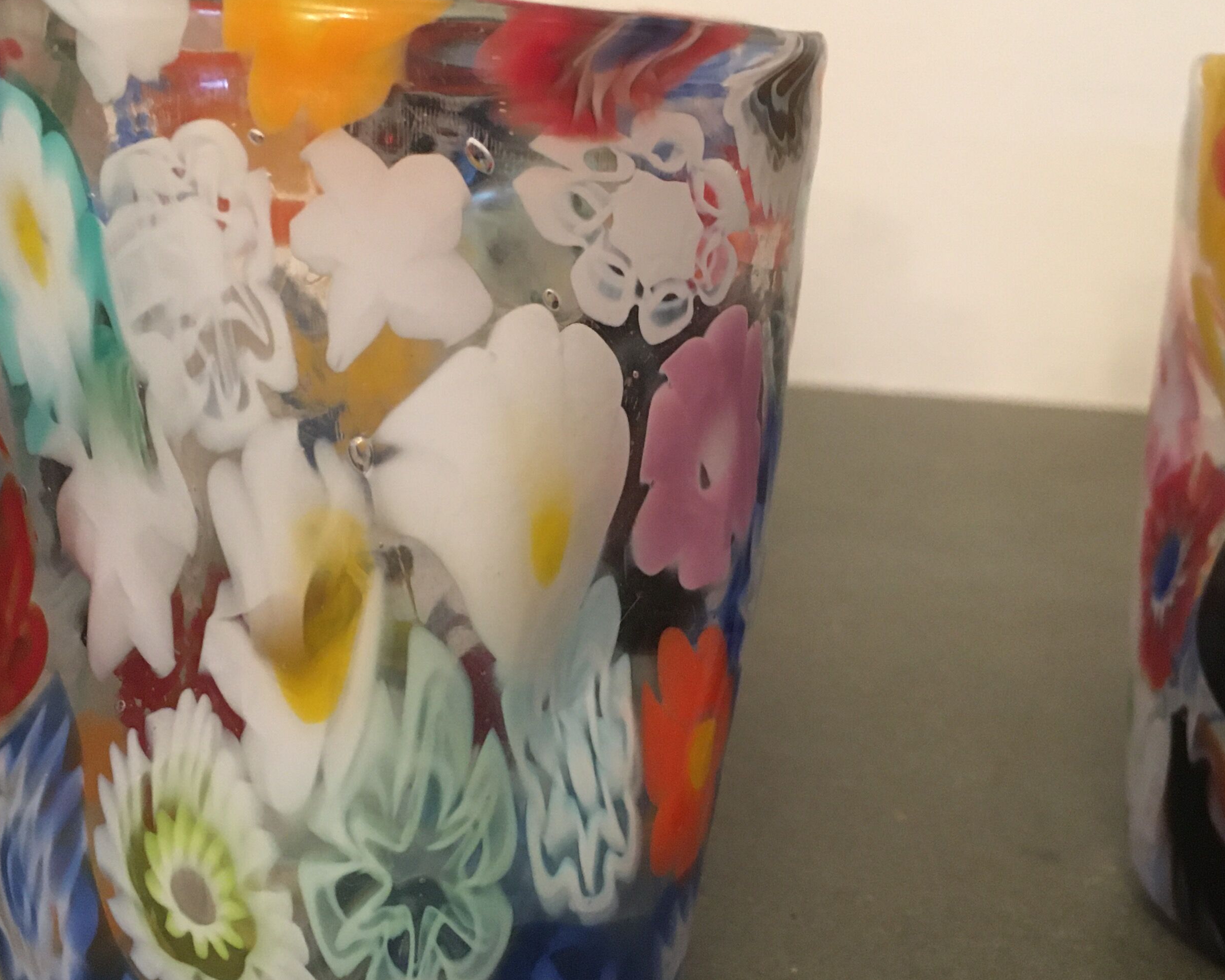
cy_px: 524
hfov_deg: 39.5
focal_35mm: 47
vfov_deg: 32.1
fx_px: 1704
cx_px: 651
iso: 200
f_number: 2.2
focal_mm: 4.15
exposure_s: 1/17
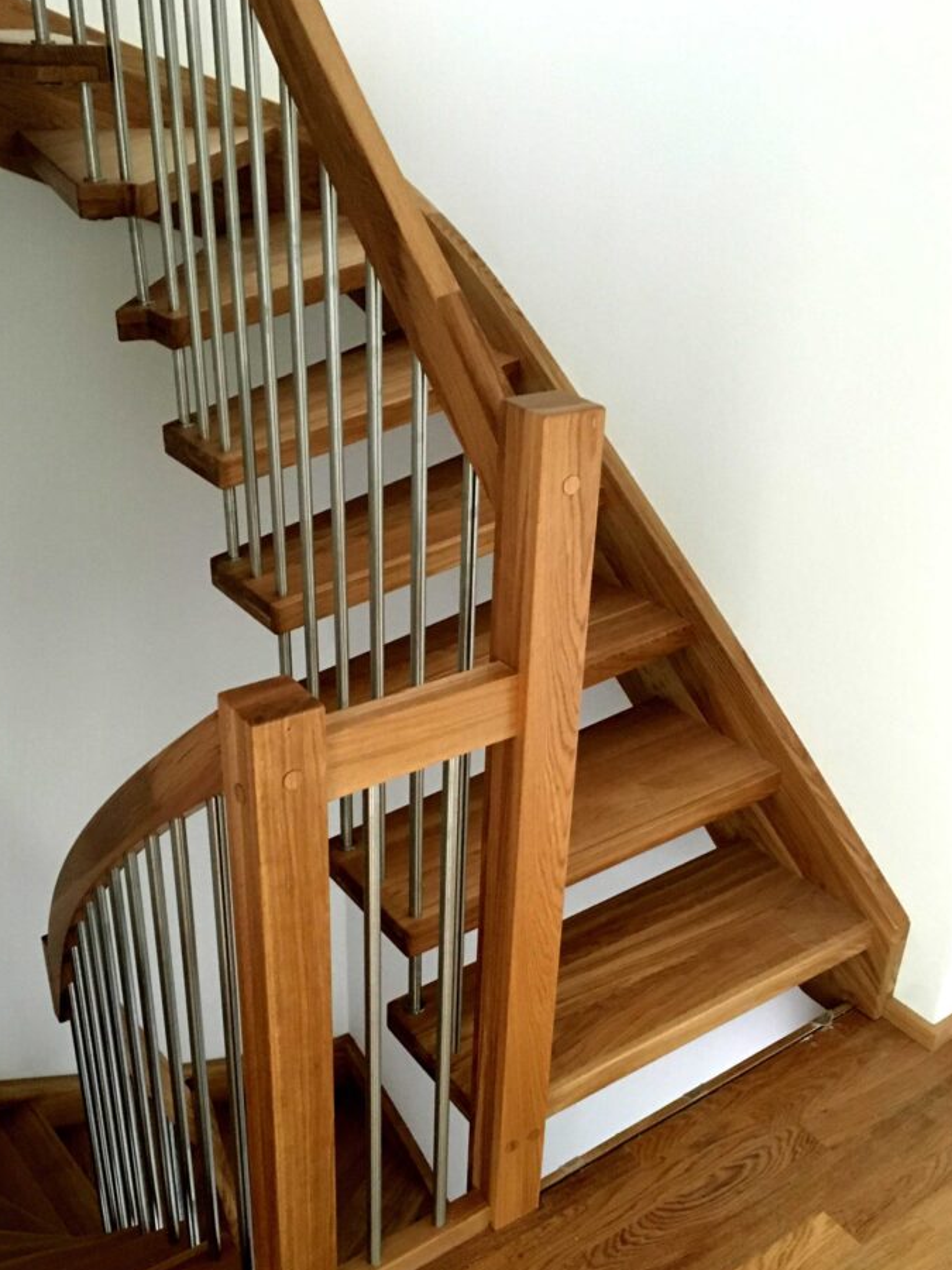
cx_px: 461
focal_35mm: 33
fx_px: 1210
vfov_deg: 55.2
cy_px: 715
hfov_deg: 42.9
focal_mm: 4.15
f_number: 2.2
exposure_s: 1/17
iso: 400
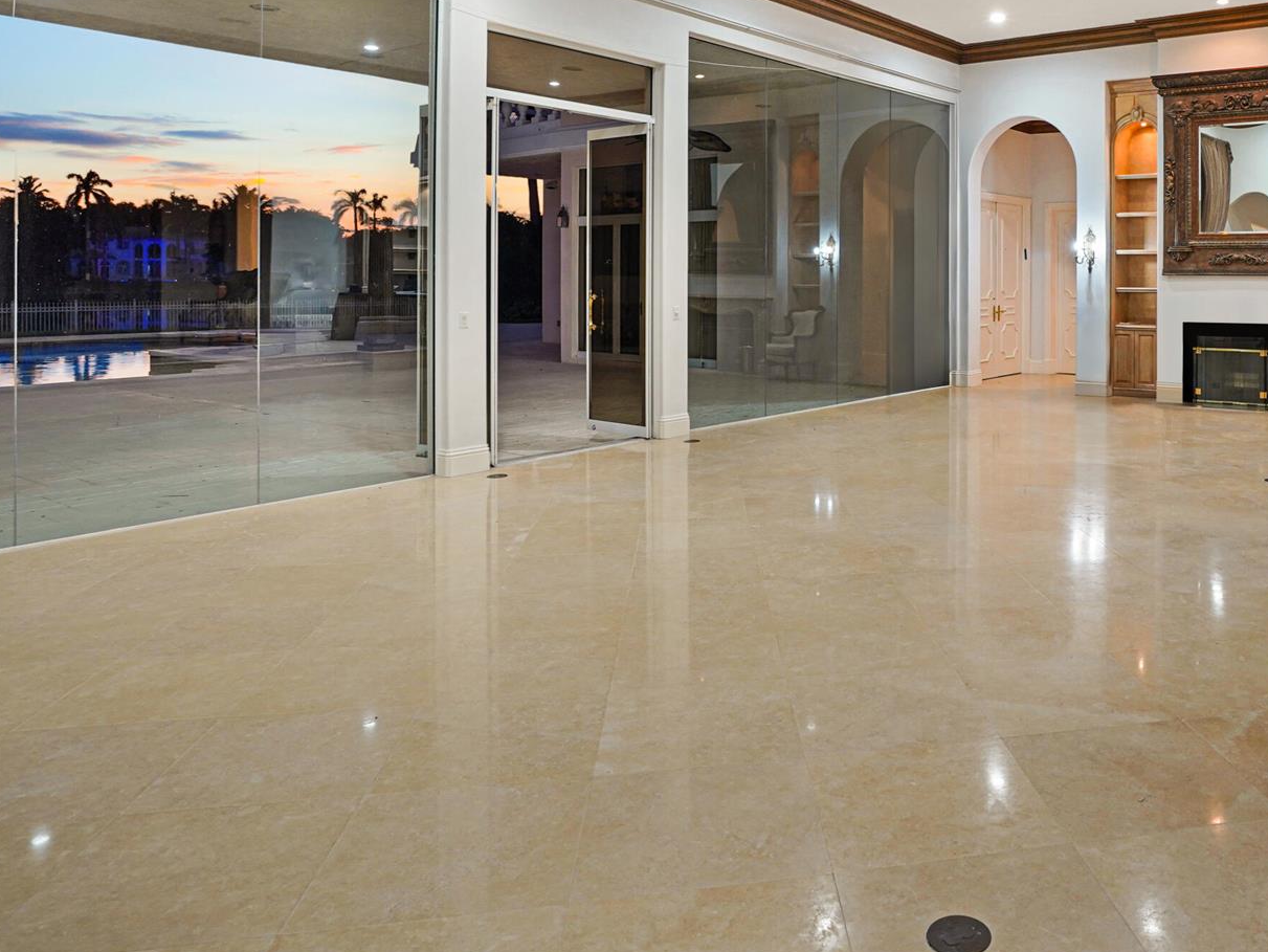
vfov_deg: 51.2
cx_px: 914
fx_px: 953
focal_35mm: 26
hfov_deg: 64.2
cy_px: 257
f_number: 6.3
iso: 800
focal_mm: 16
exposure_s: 1/20
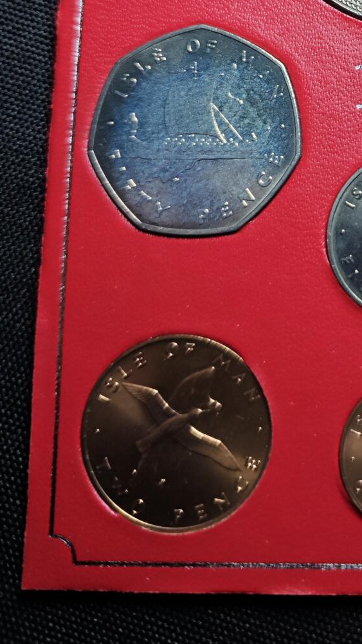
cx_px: 421
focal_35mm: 47
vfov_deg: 40.9
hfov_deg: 23.5
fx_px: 802
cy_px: 84
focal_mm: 5.84
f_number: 1.6
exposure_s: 1/129
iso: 50
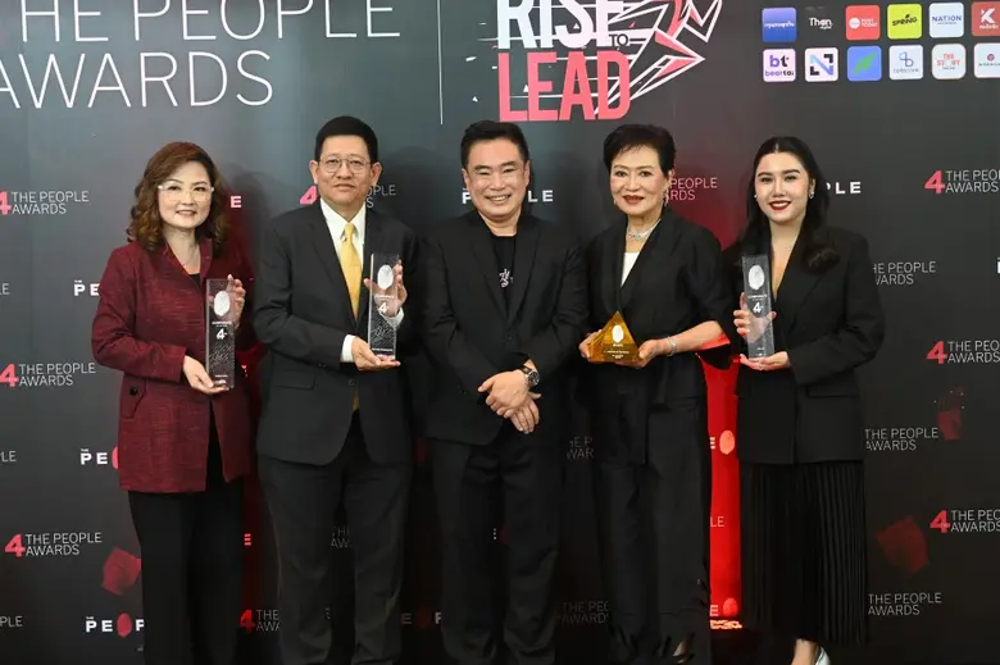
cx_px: 500
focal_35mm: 49
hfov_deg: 40.4
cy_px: 332
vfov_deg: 27.5
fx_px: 1360
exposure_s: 1/100
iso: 2500
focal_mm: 49
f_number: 4
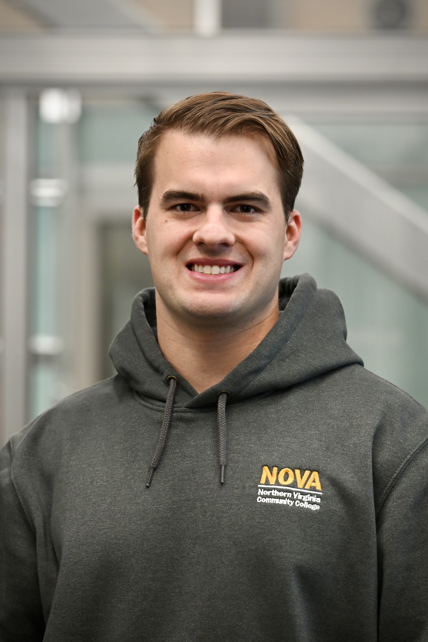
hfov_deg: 14.0
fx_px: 1748
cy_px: 319
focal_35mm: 98
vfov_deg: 20.8
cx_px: 214
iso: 1000
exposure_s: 1/160
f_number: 3.2
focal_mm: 97
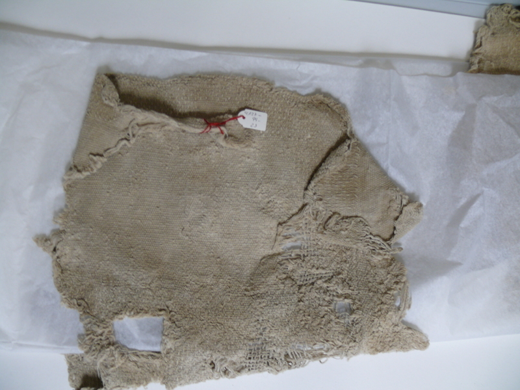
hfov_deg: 52.6
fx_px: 526
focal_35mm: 35
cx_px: 260
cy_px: 195
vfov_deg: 40.7
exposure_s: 1/30
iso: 125
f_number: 2.8
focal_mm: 7.5
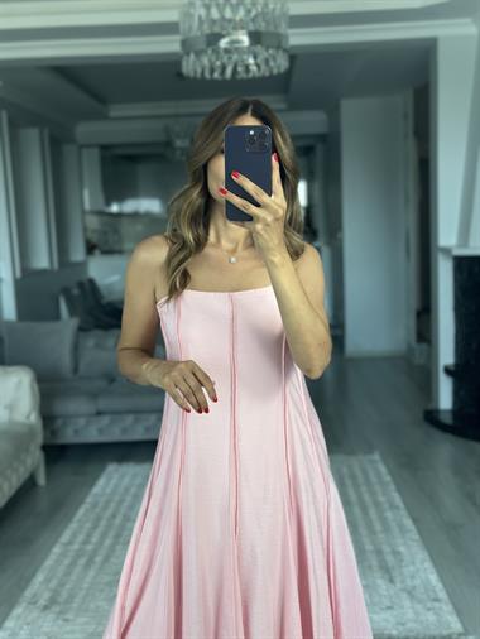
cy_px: 320
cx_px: 240
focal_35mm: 48
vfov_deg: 39.6
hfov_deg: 30.3
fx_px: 887
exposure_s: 1/158
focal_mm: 6.86
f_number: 1.78
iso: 125
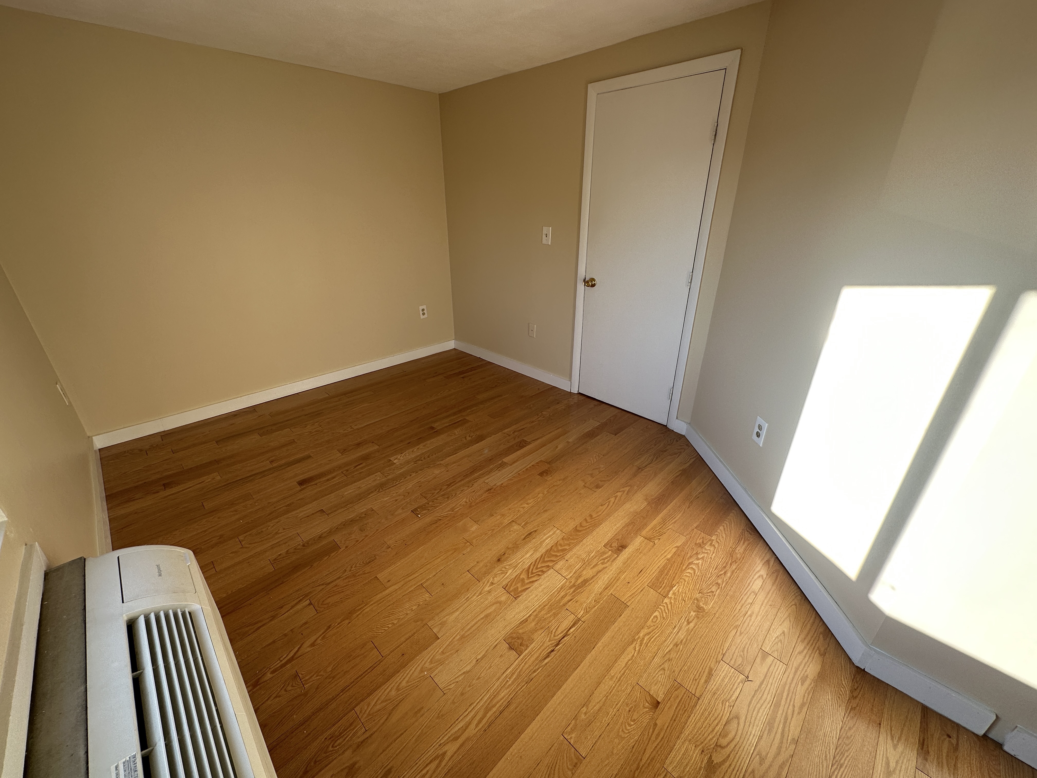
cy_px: 389
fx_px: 419
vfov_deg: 85.7
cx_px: 518
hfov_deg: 102.1
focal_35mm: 14
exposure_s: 1/133
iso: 40
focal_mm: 2.22
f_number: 2.2
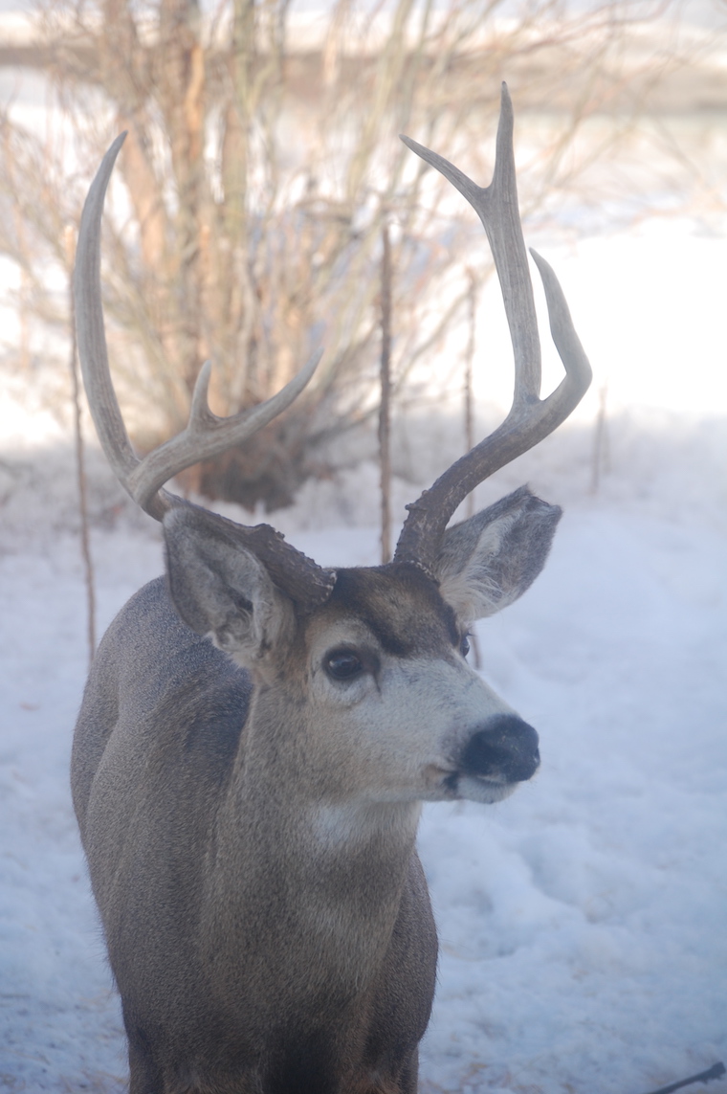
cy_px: 547
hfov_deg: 8.2
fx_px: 5098
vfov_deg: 12.2
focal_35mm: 168
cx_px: 364
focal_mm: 112
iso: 280
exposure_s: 1/500
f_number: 5.6
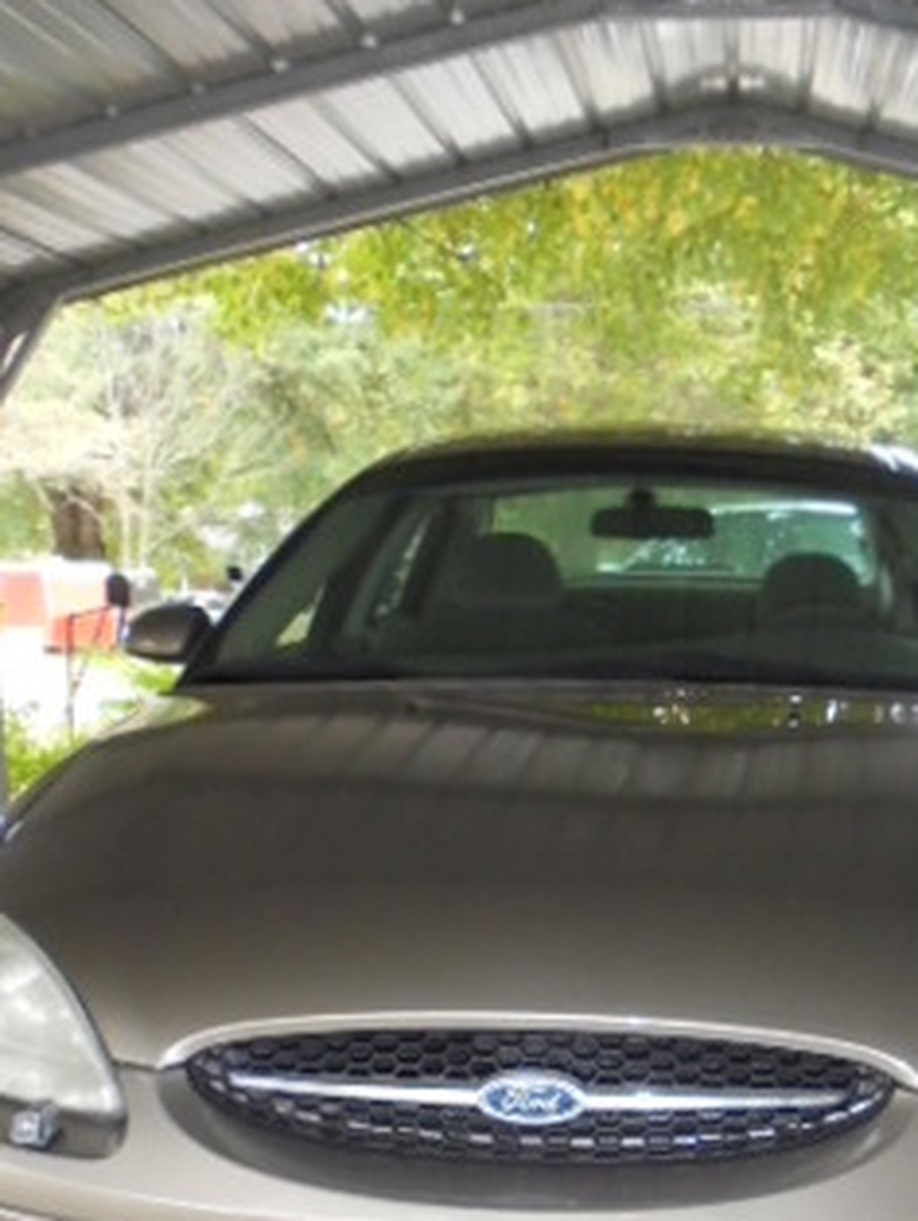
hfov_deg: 29.8
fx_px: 1695
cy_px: 1015
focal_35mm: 48
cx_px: 690
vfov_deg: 37.9
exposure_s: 1/30
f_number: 3.5
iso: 400
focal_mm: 4.6
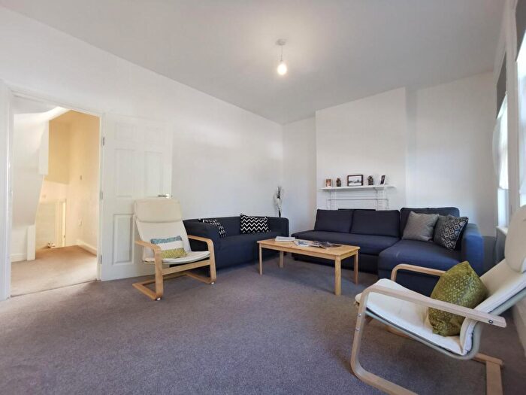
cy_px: 198
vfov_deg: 78.1
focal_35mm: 16
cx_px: 263
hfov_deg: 94.5
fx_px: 243
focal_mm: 2.35
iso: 250
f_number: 2.2
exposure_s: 1/33.3
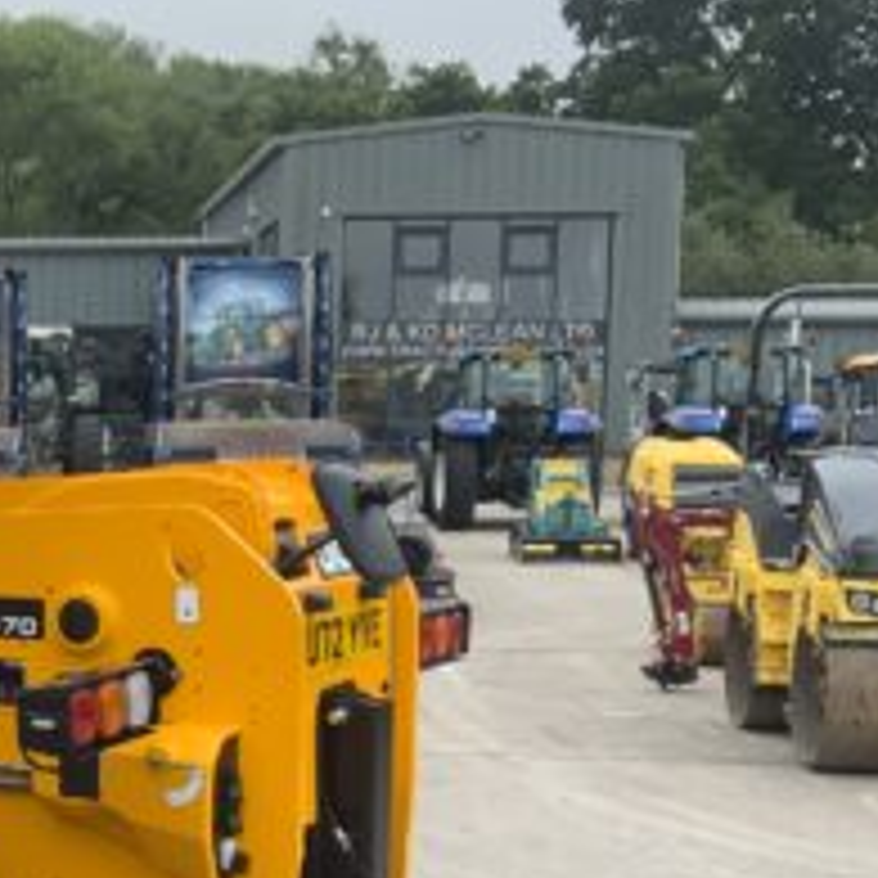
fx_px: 2410
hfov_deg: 19.1
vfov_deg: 20.4
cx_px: -261
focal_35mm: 84
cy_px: 689
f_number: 1.8
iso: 16
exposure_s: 1/138
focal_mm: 3
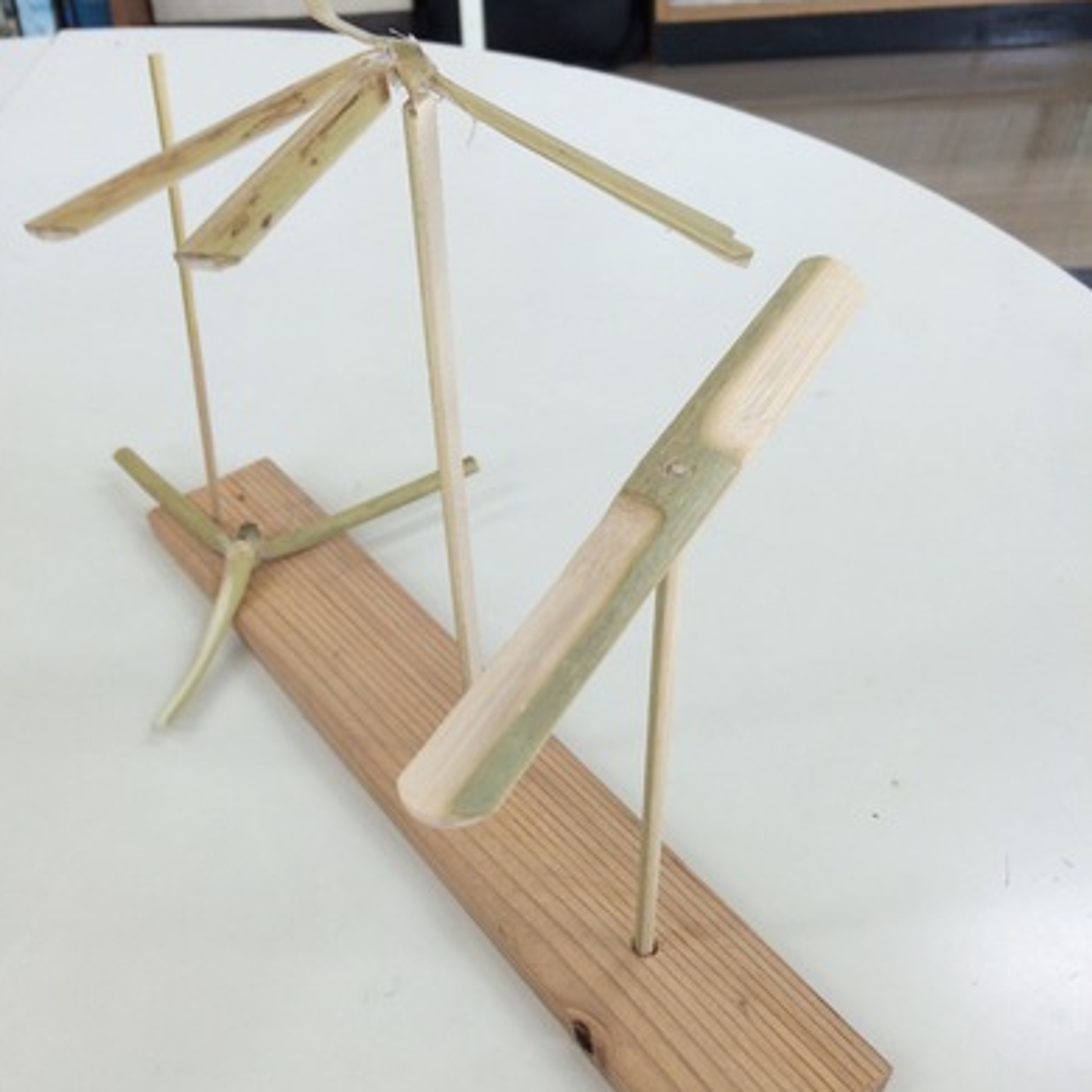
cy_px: 589
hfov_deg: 47.2
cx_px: 539
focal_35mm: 35
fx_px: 1249
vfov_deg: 47.2
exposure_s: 1/50
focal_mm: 4.15
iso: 40
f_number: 2.2
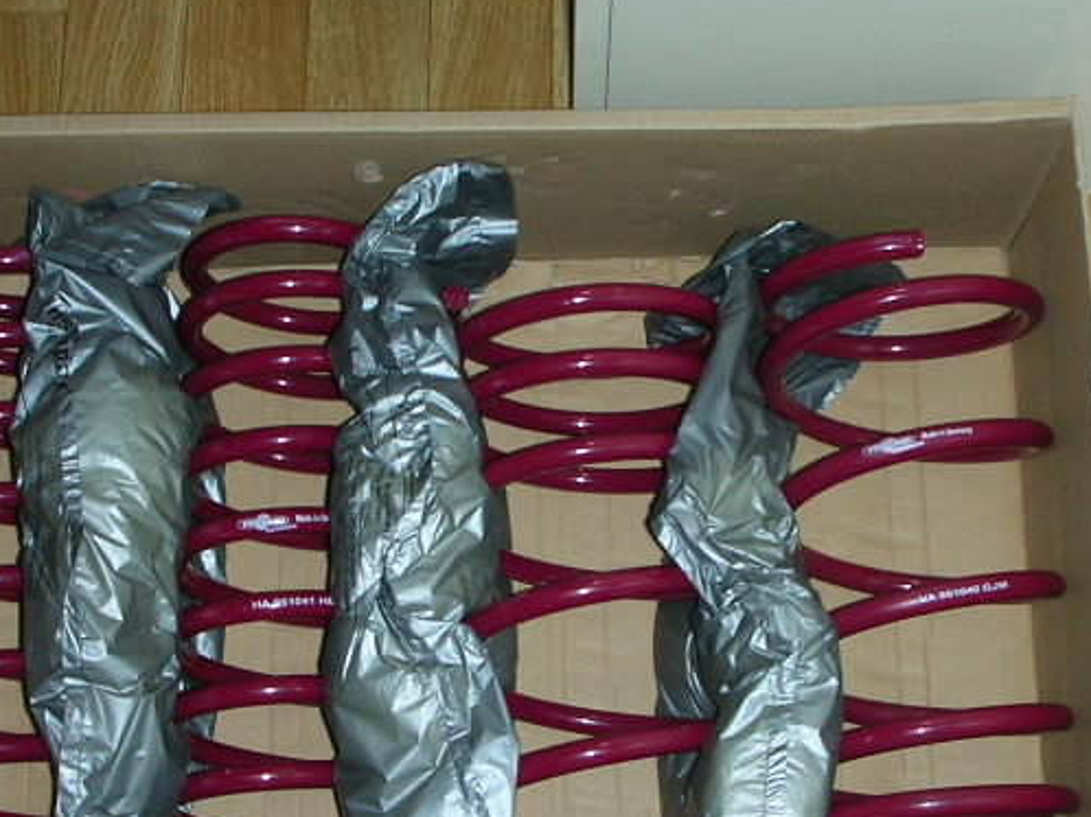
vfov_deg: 20.4
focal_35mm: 72
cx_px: 506
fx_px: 2268
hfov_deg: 27.0
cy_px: 497
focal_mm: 5.8
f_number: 3
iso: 50
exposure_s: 1/60.1
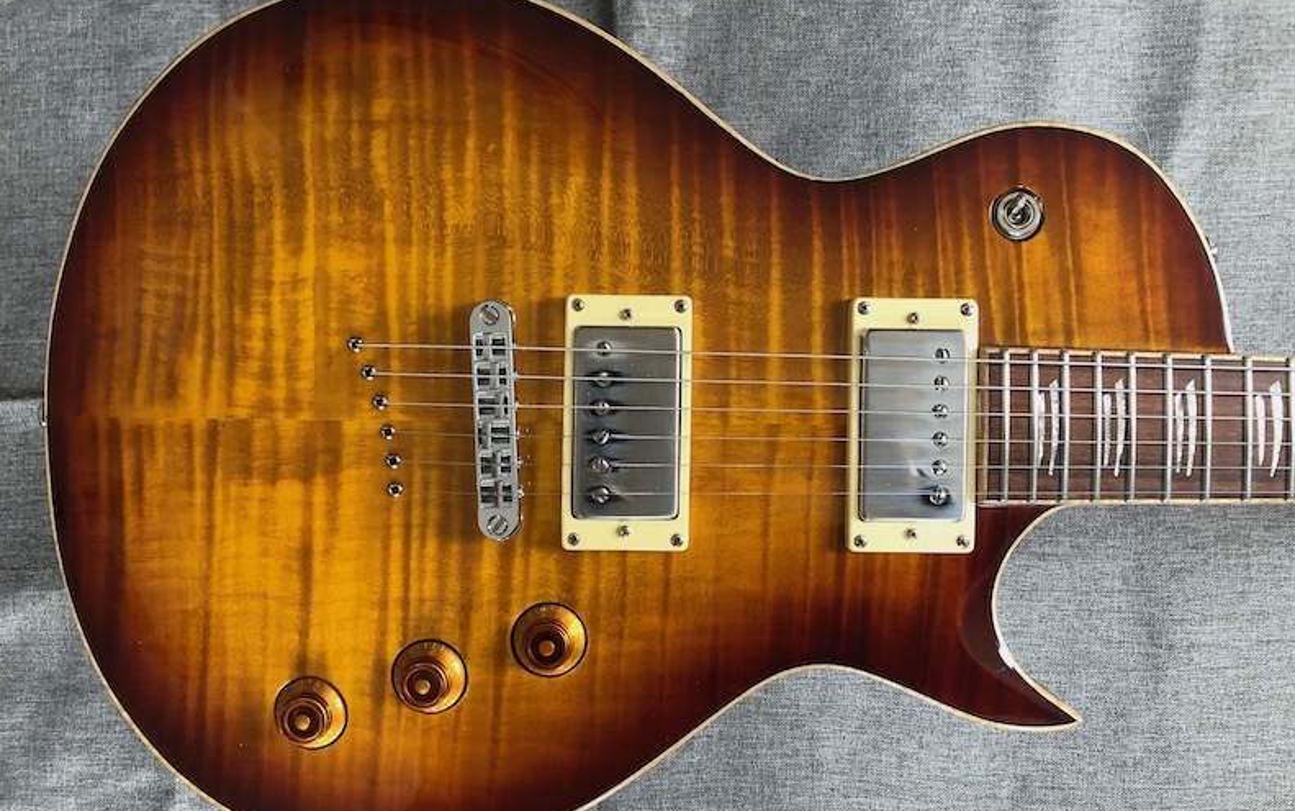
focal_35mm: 30
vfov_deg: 41.9
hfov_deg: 62.9
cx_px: 642
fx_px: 1059
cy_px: 396
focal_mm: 3.99
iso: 100
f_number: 1.8
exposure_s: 1/13
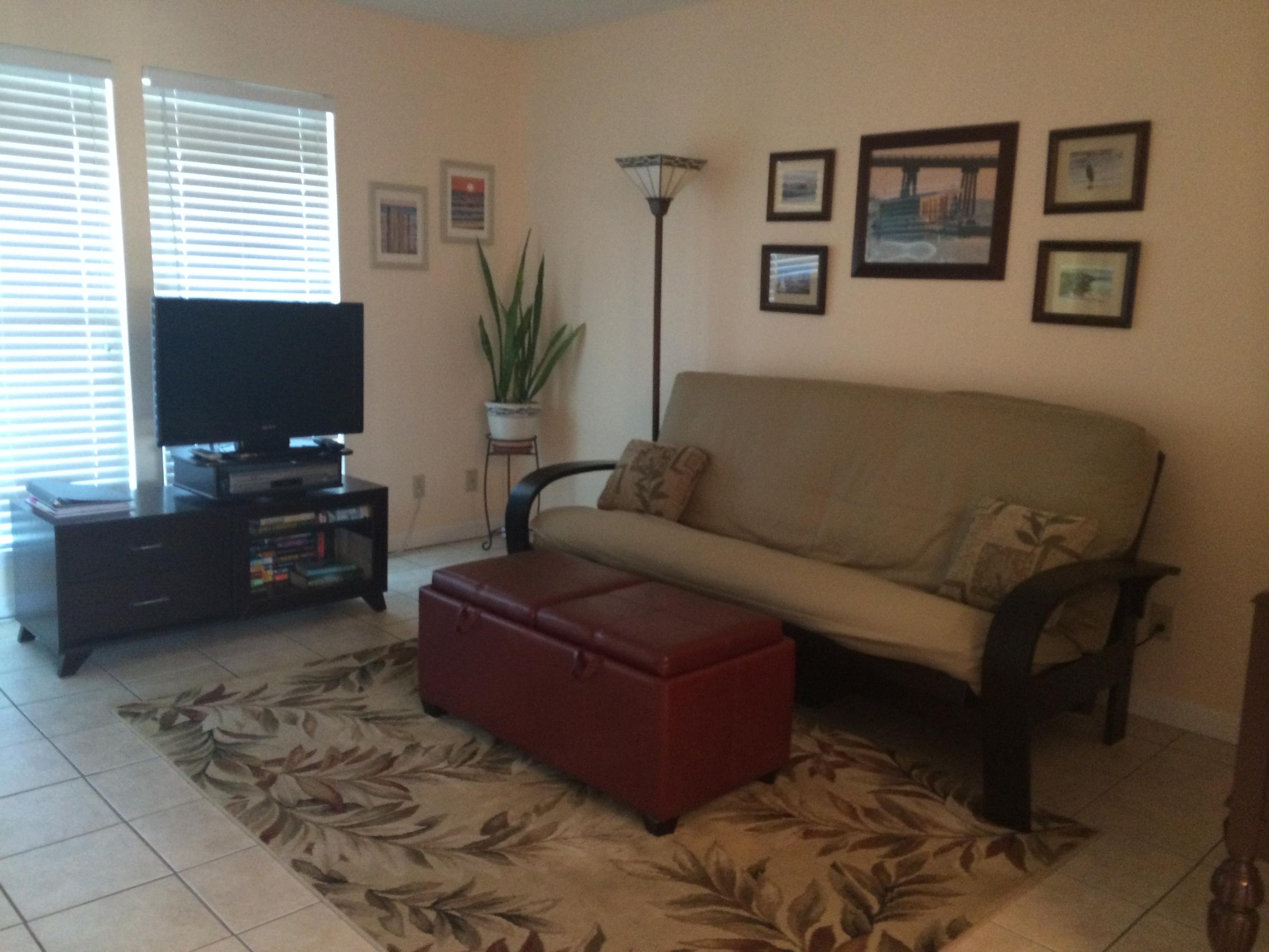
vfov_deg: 46.8
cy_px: 476
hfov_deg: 60.0
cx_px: 634
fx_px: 1100
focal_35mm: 30
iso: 320
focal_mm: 4.12
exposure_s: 1/15
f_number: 2.2
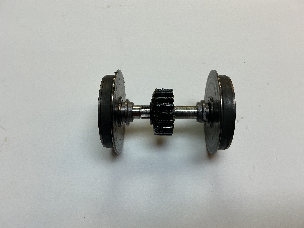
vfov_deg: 48.2
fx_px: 255
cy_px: 114
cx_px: 152
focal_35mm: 29
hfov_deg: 61.7
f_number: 1.8
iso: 25
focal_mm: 3
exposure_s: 1/120
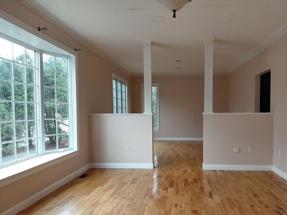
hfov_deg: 63.3
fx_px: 232
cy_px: 119
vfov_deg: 49.6
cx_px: 158
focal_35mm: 28
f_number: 1.8
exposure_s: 1/120
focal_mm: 4.69
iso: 100
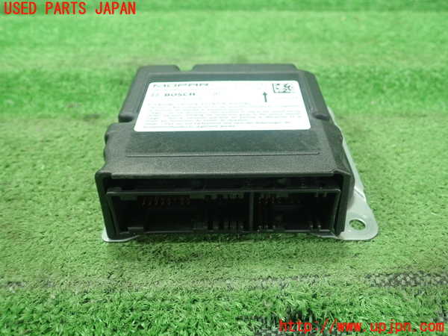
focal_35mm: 30
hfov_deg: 60.0
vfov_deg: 46.8
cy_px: 168
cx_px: 224
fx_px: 388
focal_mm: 5.5
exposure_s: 1/125
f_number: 2.3
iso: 400
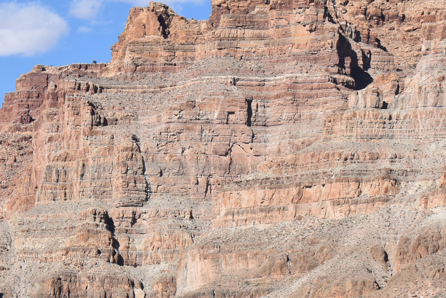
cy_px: 236
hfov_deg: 11.8
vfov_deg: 7.9
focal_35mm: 174
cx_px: 127
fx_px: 2155
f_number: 9
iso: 100
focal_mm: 46
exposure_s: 1/320
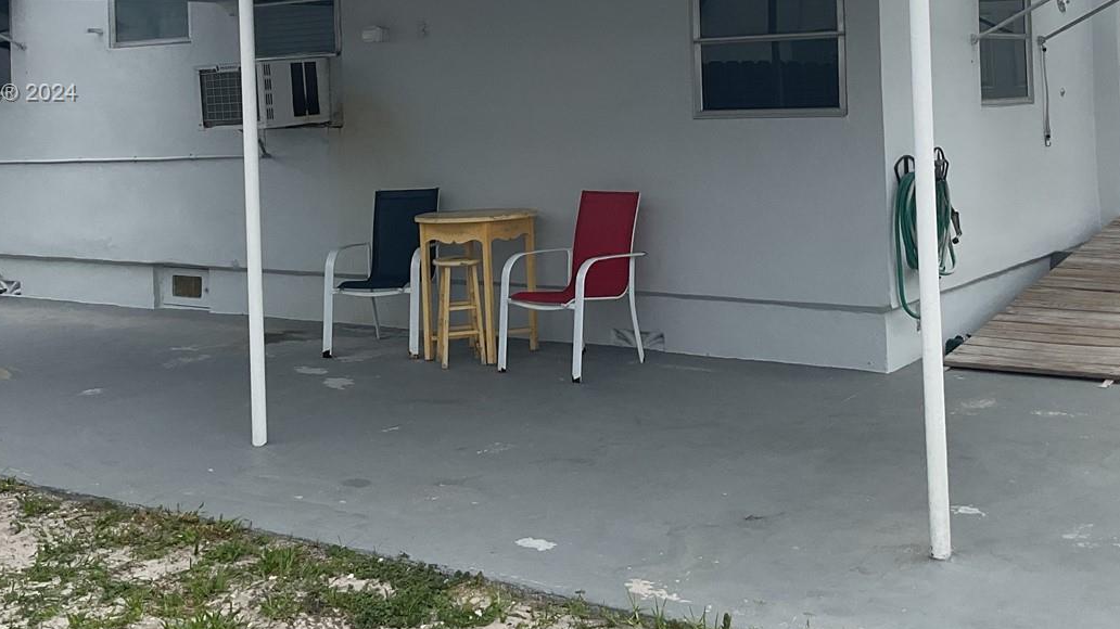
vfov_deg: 23.9
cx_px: 598
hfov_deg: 42.1
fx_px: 1455
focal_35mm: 49
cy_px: 94
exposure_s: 1/2058
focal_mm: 3
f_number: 1.8
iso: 16
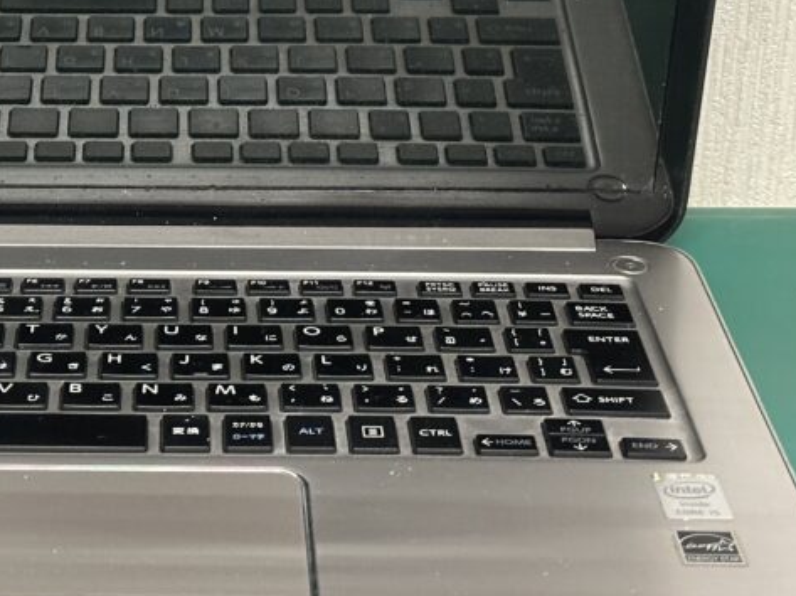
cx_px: 145
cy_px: 126
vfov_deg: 14.1
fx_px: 2390
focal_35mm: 104
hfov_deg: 18.7
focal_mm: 6.86
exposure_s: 1/33
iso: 500
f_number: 1.78
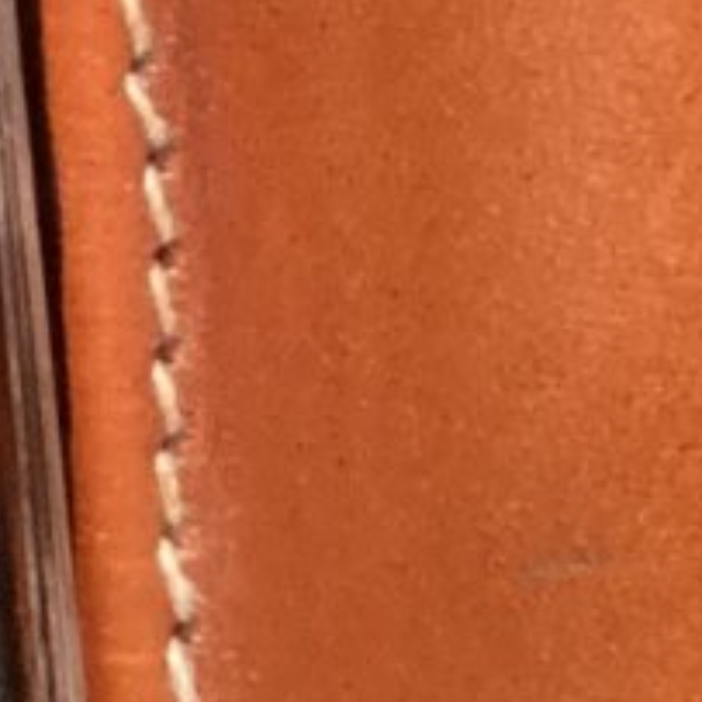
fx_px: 4681
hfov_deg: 7.4
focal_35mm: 204
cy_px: -527
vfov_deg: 8.3
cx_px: -1499
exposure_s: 1/40
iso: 320
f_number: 2.4
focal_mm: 3.3
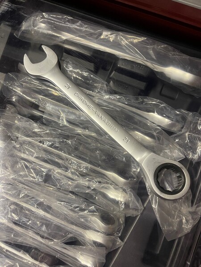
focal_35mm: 26
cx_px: 100
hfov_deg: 53.1
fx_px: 201
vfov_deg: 67.3
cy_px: 134
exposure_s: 1/50
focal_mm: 5.1
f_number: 1.6
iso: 400
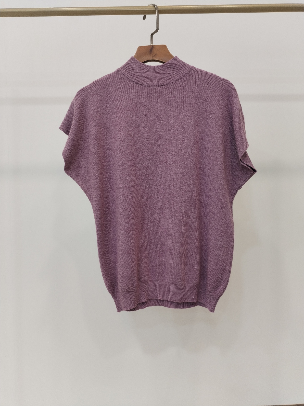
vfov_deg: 61.7
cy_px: 203
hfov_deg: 48.2
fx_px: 340
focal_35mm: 29
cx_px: 152
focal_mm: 4.75
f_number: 1.8
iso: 298
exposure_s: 1/60
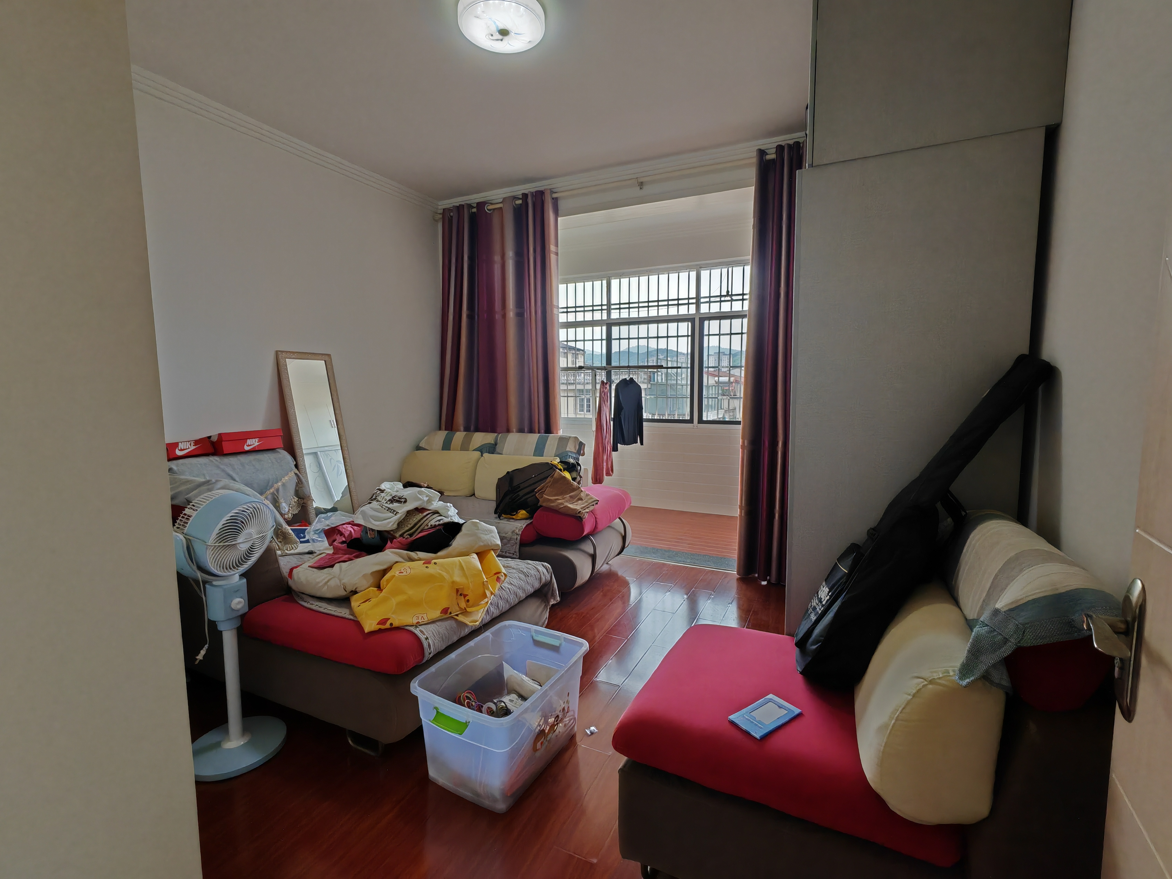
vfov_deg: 78.1
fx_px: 542
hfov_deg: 94.5
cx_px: 586
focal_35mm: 16
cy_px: 440
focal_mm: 1.96
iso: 125
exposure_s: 1/20
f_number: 2.2
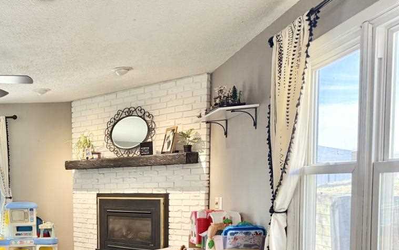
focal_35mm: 43
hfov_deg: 43.4
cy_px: 227
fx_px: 468
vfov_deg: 28.6
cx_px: 63
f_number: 1.78
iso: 200
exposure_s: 1/199
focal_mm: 6.76
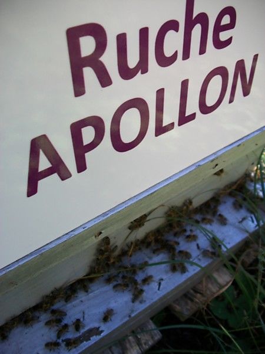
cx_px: 132
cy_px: 177
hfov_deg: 44.2
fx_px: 327
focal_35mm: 32
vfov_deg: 56.8
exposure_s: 1/160
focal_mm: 5.7
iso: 80
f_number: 2.9
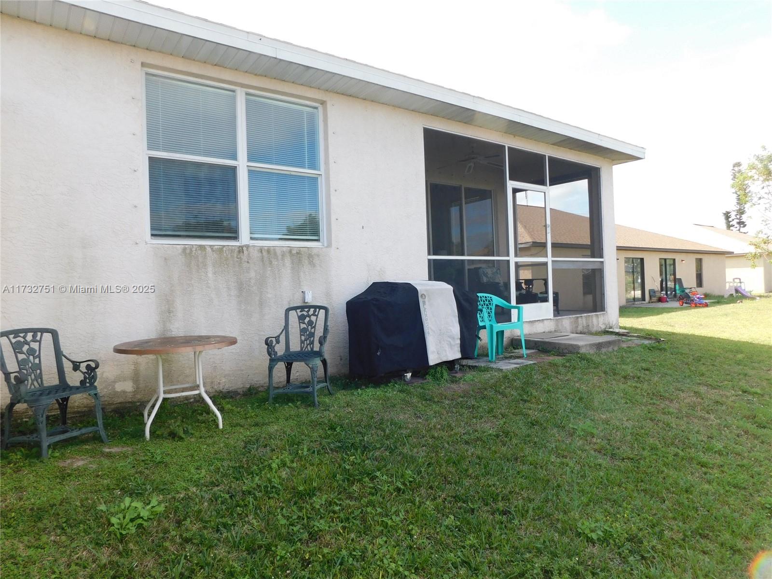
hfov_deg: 73.9
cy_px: 290
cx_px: 386
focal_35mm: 23
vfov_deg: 58.9
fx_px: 513
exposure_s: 1/500
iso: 125
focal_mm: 4
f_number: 3
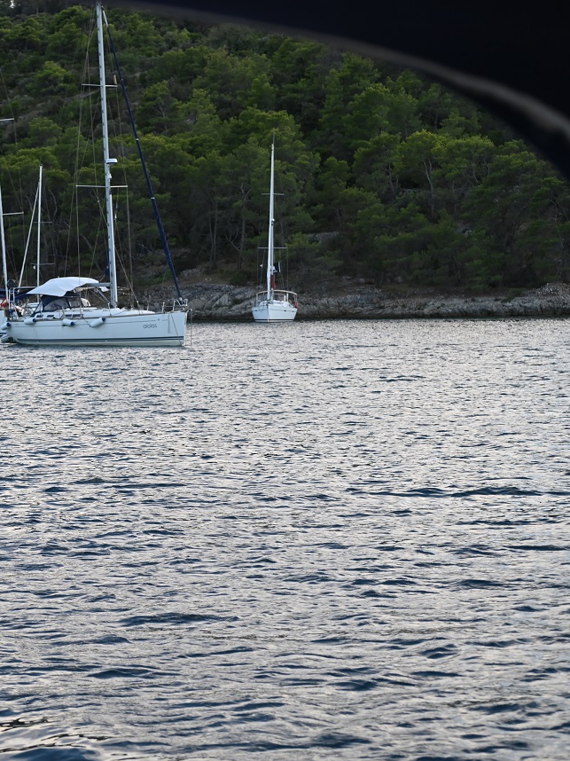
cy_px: 380
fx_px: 2241
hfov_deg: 14.4
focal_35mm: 102
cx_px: 102
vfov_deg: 19.3
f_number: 4.5
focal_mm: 70
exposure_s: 1/500
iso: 400
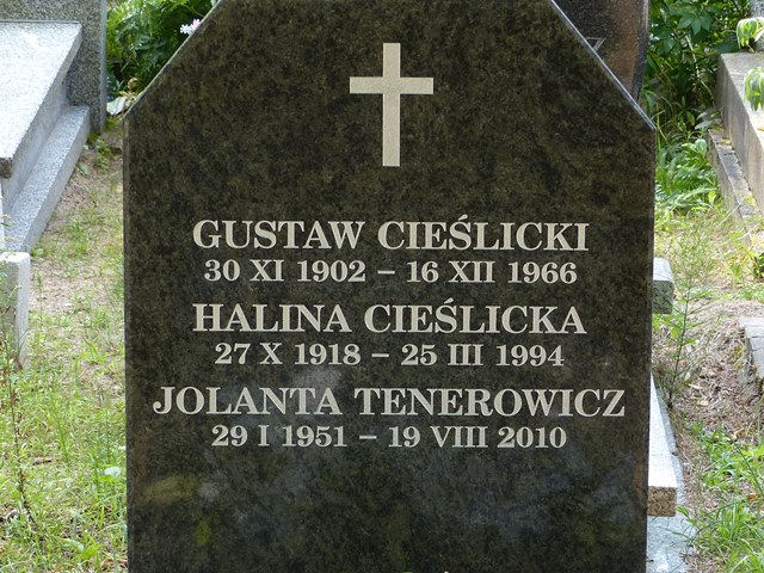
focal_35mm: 94
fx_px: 2075
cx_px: 382
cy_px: 286
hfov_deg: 20.9
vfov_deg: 15.7
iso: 100
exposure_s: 1/160
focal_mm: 16.9
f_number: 3.2
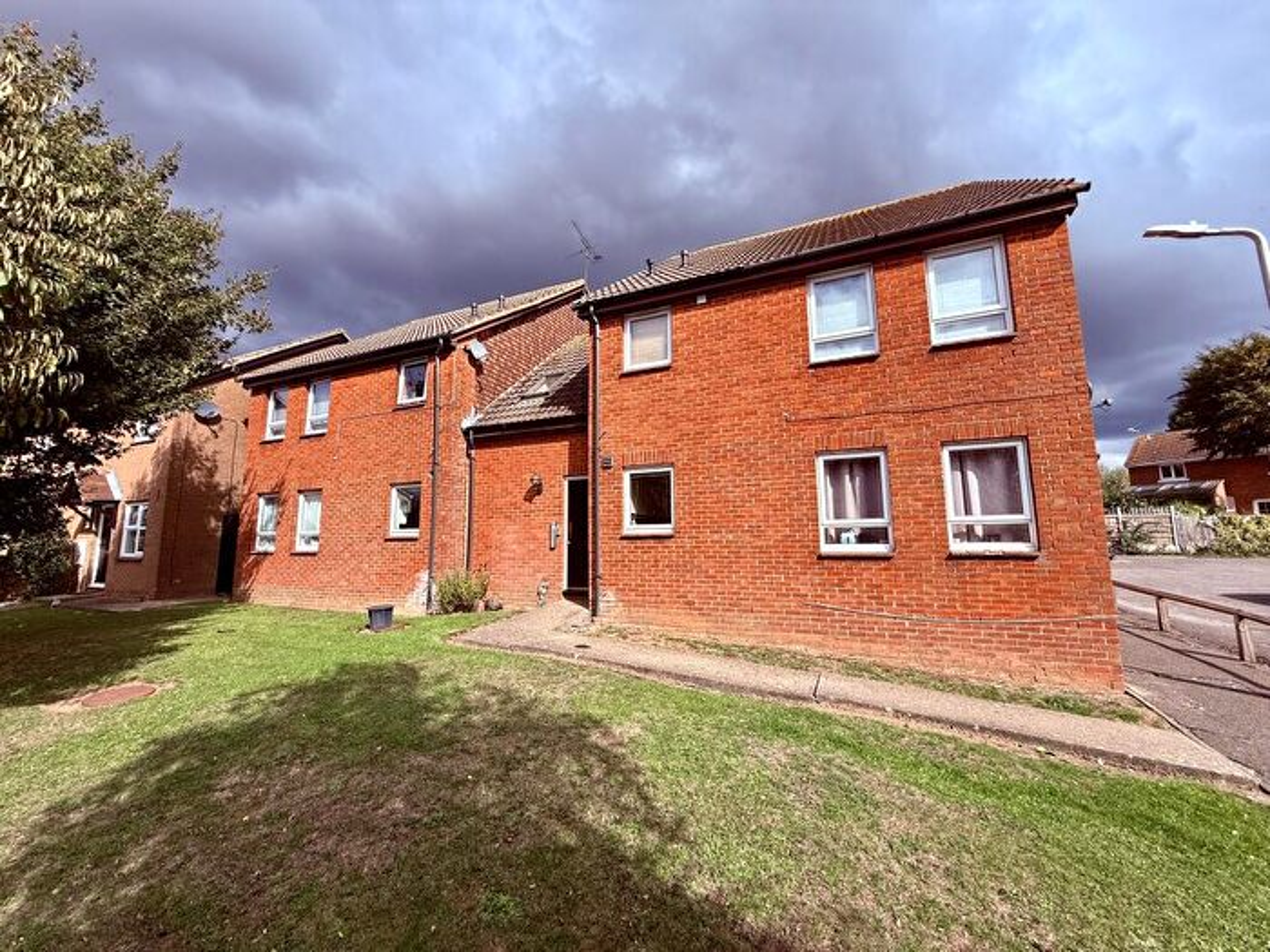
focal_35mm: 14
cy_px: 476
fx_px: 514
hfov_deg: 102.1
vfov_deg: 85.7
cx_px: 635
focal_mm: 2.22
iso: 50
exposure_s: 1/1613
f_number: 2.2
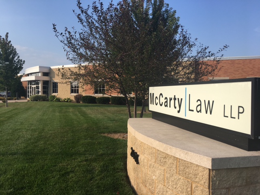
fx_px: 218
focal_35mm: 29
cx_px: 130
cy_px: 98
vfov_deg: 48.2
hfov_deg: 61.7
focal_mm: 4.15
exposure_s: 1/1012
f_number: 2.2
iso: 25
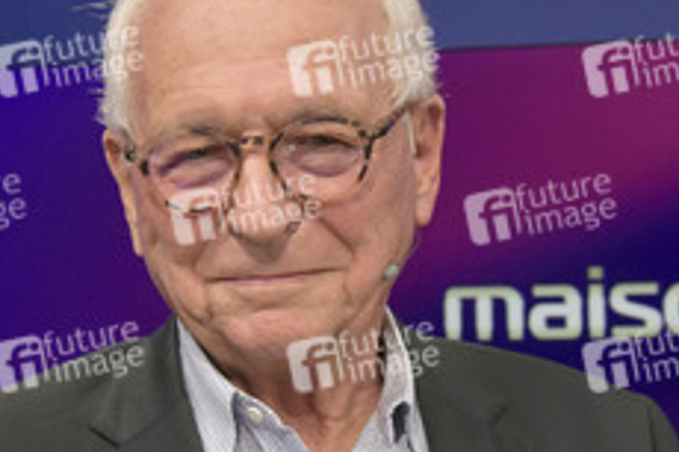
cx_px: 285
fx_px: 1772
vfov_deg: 14.5
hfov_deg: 21.7
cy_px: 284
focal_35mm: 94
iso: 2000
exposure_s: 1/200
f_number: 7.1
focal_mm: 48
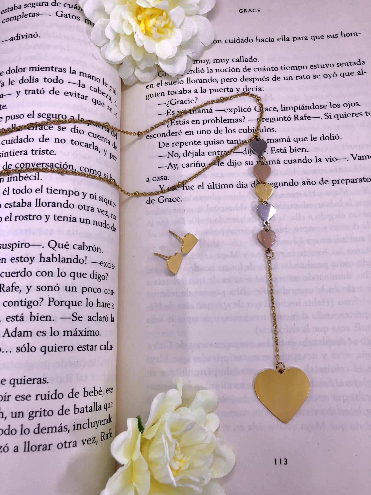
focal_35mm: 28
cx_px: 186
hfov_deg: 49.7
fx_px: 400
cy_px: 248
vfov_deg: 63.4
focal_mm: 4
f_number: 1.8
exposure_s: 1/120
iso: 40
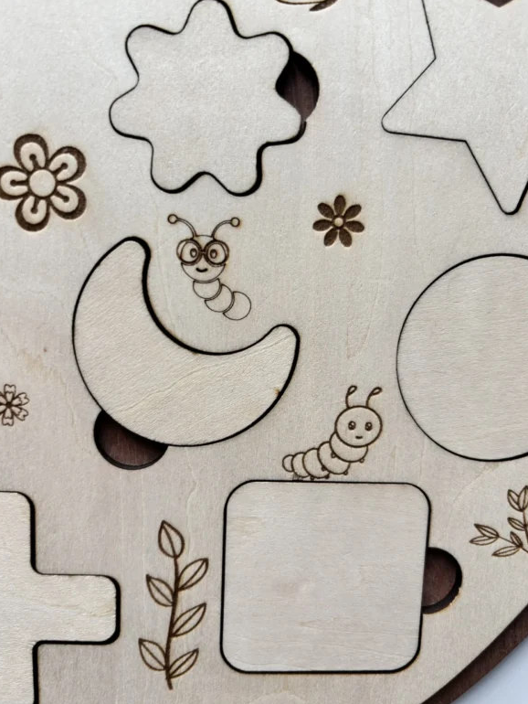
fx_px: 549
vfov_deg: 65.3
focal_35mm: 27
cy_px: 342
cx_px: 262
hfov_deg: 51.4
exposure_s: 1/121
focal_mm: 5.96
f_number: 1.6
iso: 64
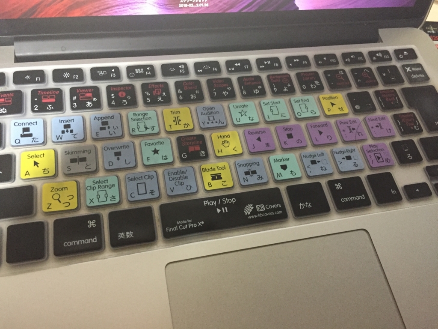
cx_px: 219
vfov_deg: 48.2
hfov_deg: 61.7
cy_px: 164
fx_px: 367
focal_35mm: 29
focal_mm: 4.15
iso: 320
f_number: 2.2
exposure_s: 1/15
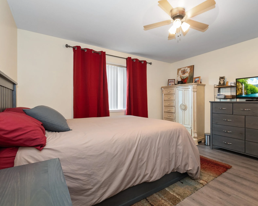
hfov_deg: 89.4
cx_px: 141
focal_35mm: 17
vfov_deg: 77.0
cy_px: 103
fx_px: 130
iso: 250
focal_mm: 10
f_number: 9
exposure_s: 1/5
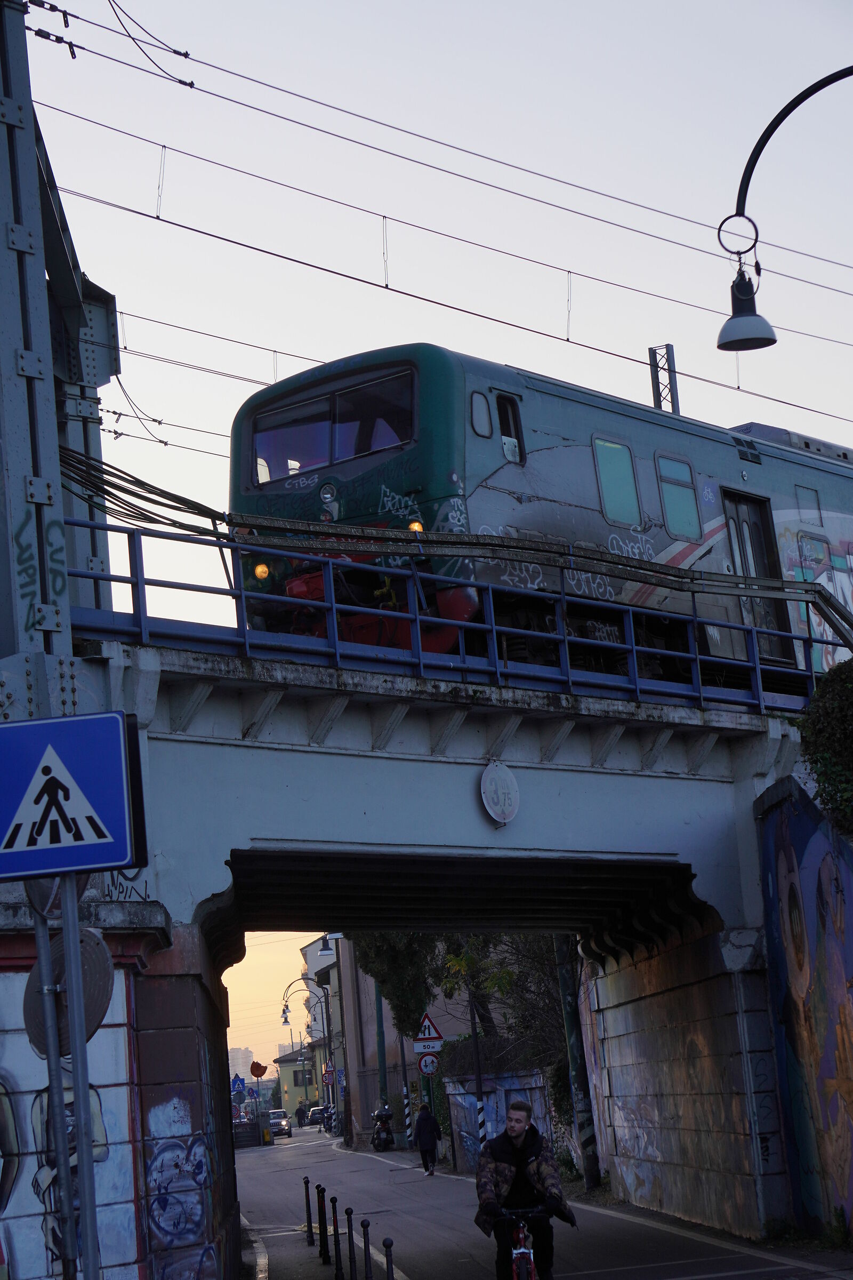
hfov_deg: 15.4
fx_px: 3145
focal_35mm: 88
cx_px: 426
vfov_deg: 23.0
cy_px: 640
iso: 125
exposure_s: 1/100
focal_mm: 59
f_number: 6.3
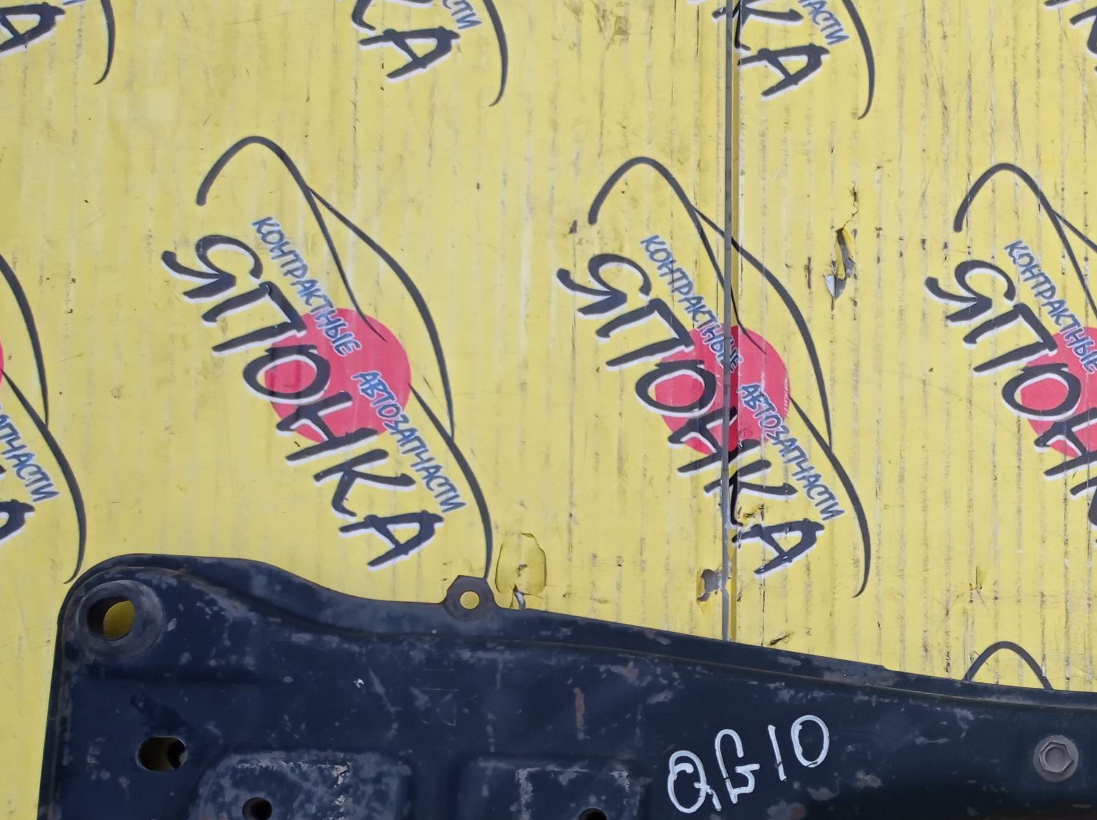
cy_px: 715
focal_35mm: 62
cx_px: 1138
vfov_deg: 23.1
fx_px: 1963
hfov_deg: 28.9
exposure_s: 1/494
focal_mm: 4.7
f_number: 1.79
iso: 101
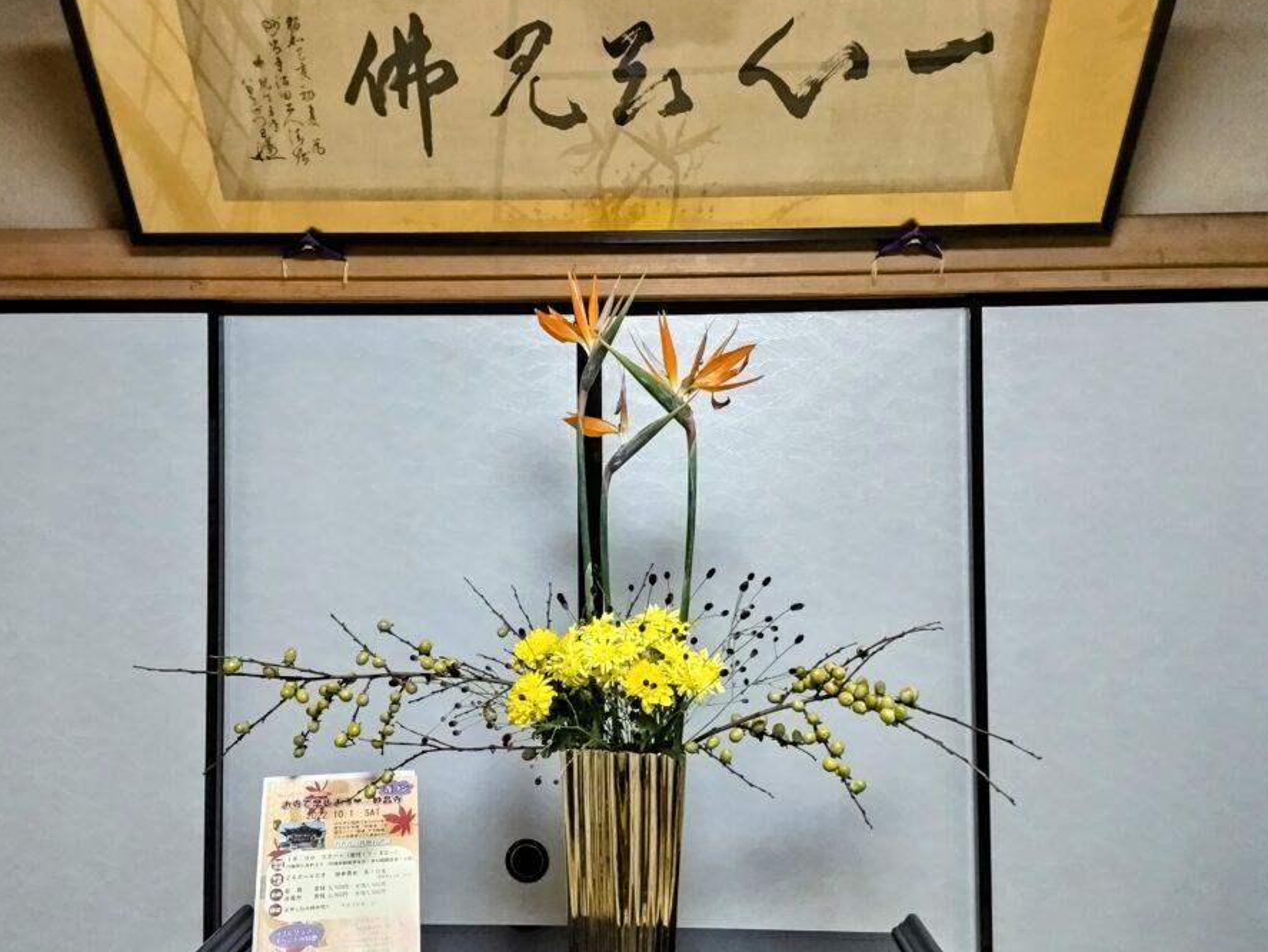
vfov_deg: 46.8
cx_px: 589
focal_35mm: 30
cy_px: 506
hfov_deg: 59.9
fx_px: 1099
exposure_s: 1/33.3
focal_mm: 4.8
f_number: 1.79
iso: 907
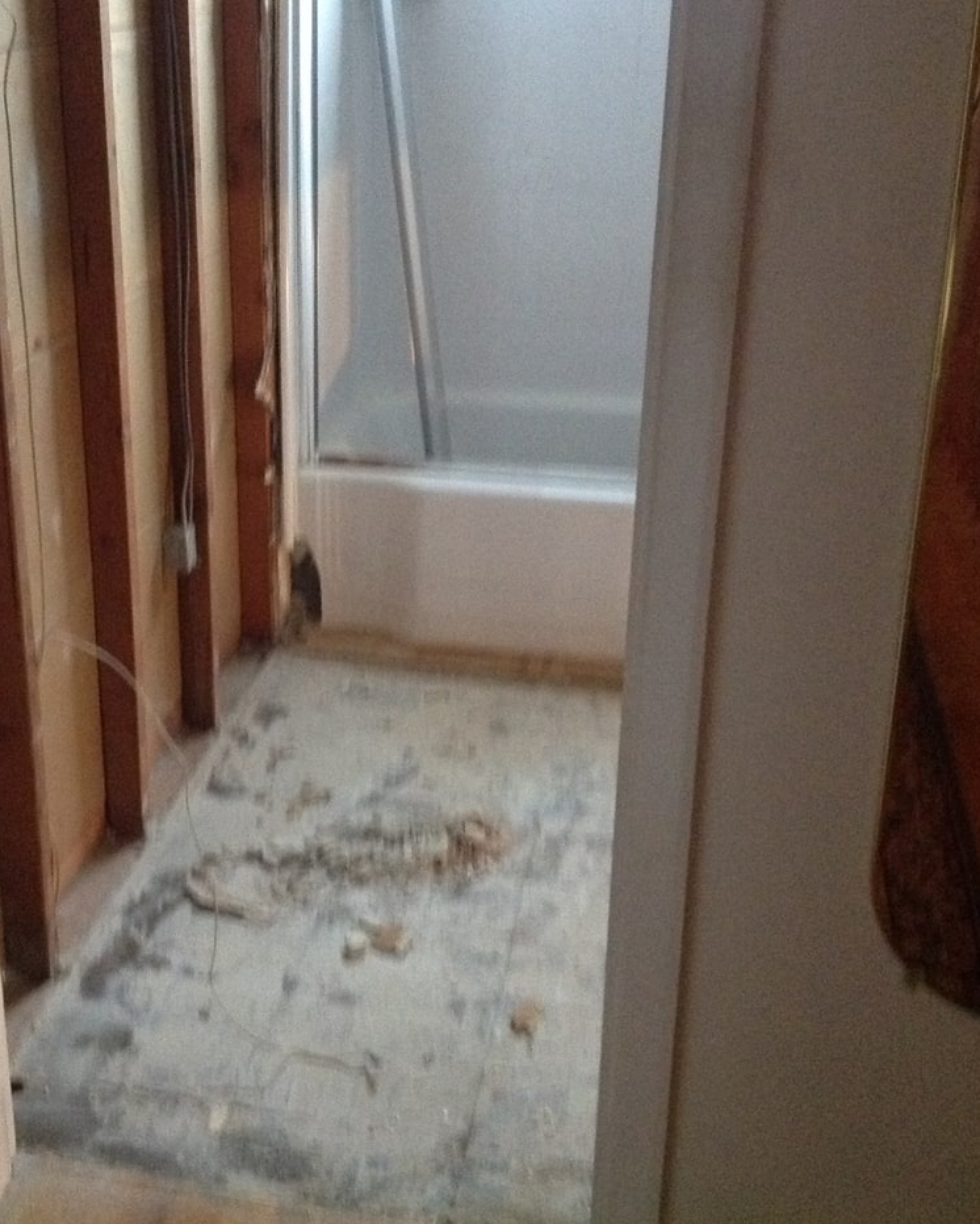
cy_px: 584
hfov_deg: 30.5
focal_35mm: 49
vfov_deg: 38.0
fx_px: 1776
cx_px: 278
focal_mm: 4.28
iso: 500
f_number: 2.4
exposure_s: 1/15
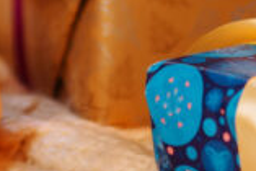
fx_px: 1623
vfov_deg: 5.7
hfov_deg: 9.0
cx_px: 23
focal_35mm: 228
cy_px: -292
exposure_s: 1/125
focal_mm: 35
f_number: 1.4
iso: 320
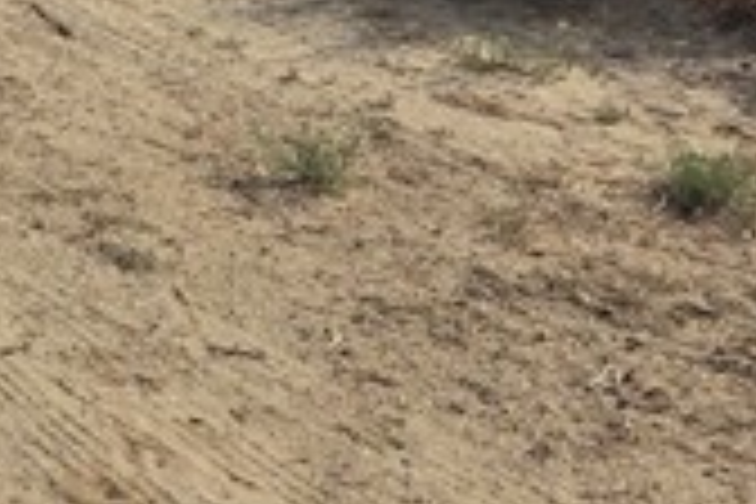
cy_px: -400
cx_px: -306
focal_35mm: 91
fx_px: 1911
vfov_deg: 13.5
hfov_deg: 20.0
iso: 80
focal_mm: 6.3
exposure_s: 1/7944
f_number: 1.7
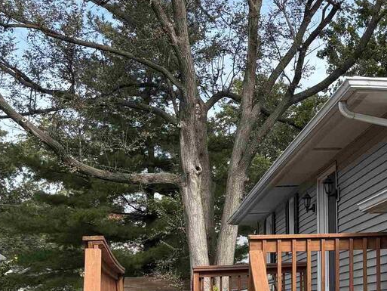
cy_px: 187
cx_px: 499
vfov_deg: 20.1
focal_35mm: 73
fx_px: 816
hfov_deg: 23.6
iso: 50
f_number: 1.6
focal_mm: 5.96
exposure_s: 1/1399
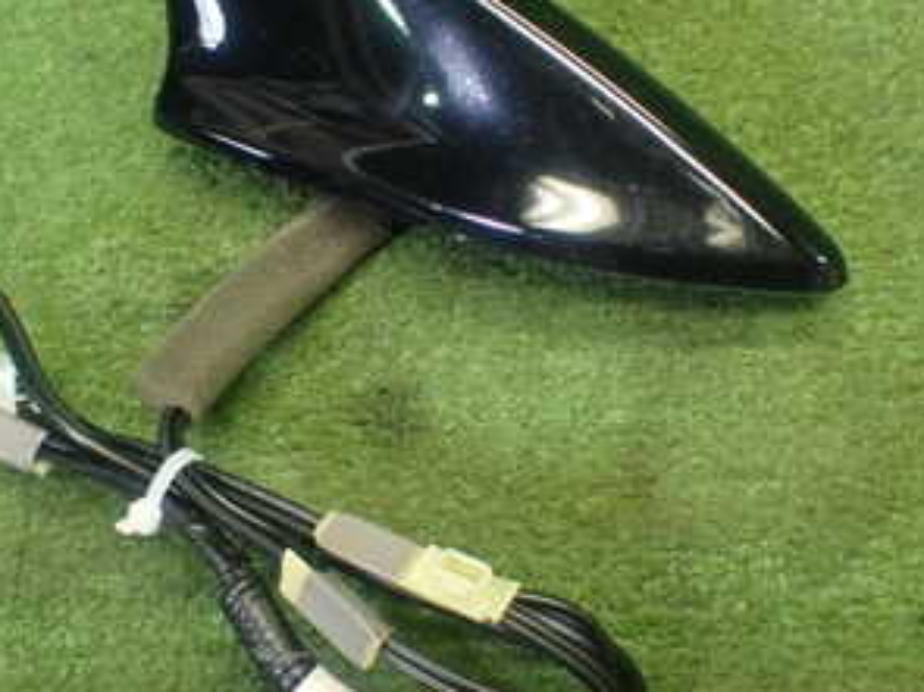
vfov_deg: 24.0
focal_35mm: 61
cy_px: 326
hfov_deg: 31.6
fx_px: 1628
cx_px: 379
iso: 800
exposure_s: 1/125
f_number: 2.3
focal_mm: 5.4
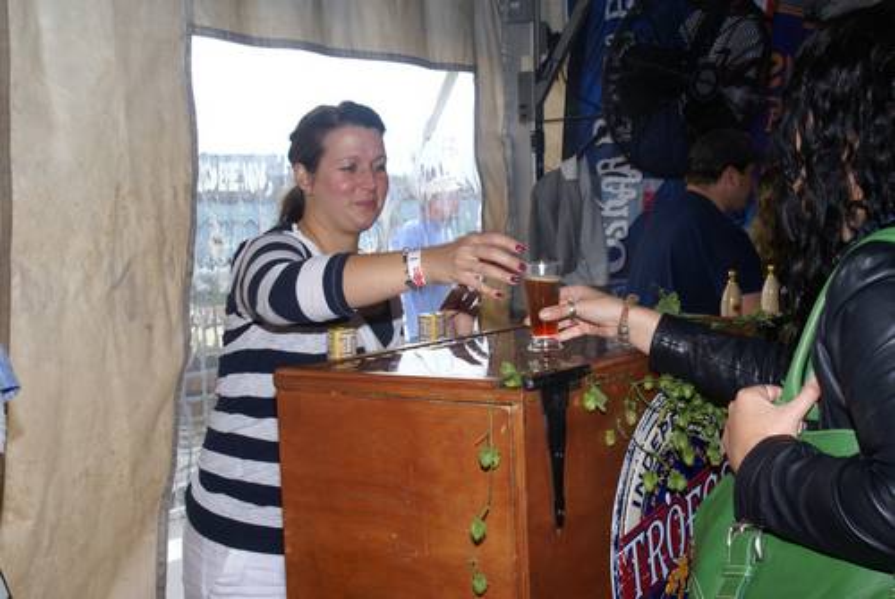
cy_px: 300
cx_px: 448
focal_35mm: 45
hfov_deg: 43.5
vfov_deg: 30.0
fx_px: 1120
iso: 400
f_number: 13
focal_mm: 30
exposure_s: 1/60
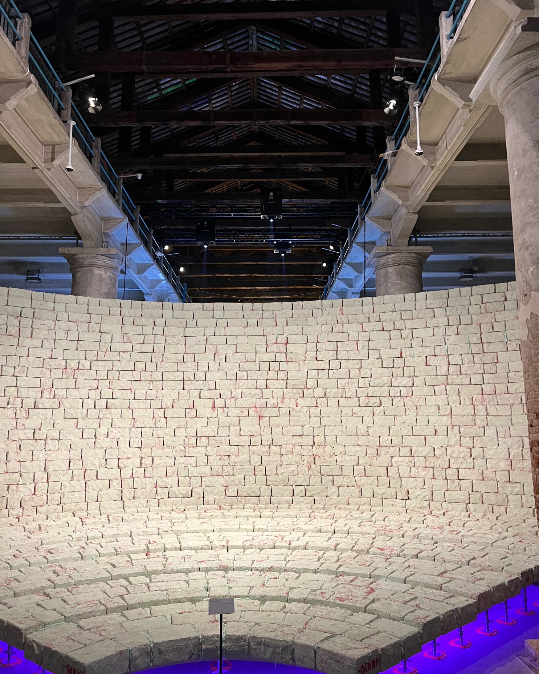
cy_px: 328
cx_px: 275
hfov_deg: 51.5
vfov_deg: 62.2
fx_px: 558
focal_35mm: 28
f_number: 1.5
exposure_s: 1/60
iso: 320
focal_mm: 5.7
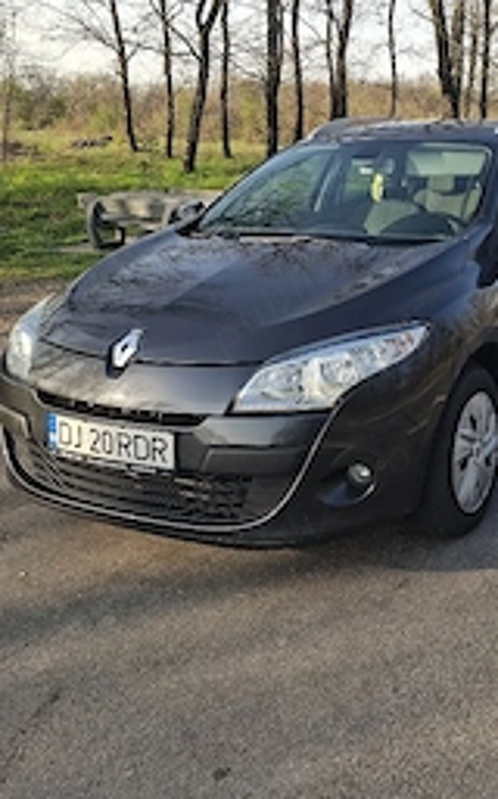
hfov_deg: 32.8
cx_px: 374
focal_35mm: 38
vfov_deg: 51.2
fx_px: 828
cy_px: 314
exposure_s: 1/588
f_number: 1.8
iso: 50
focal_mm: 5.54
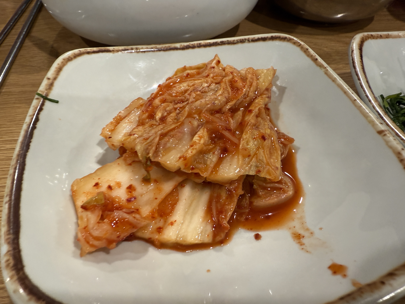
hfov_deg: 71.6
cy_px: 152
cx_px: 202
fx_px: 281
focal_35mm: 24
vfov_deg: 56.8
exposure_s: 1/60
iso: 160
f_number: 2.2
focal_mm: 2.22
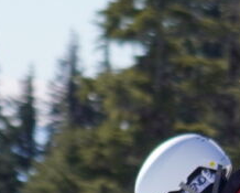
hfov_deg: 1.9
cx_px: 100
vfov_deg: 1.6
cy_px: 319
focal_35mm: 1000
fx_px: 7113
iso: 100
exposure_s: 1/640
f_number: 5
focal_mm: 88
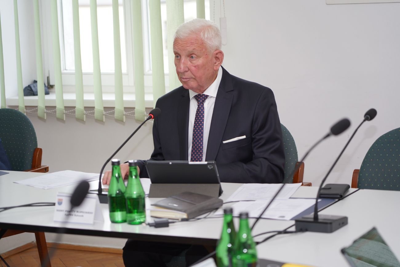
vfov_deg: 13.0
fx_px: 1167
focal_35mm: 105
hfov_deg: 19.5
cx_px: 200
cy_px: 134
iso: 200
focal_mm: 105
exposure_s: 1/100
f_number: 4
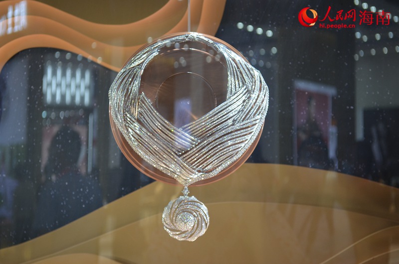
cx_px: 200
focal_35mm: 82
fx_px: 913
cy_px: 132
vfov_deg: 16.5
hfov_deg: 24.7
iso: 640
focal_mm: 55
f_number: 5.6
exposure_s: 1/60
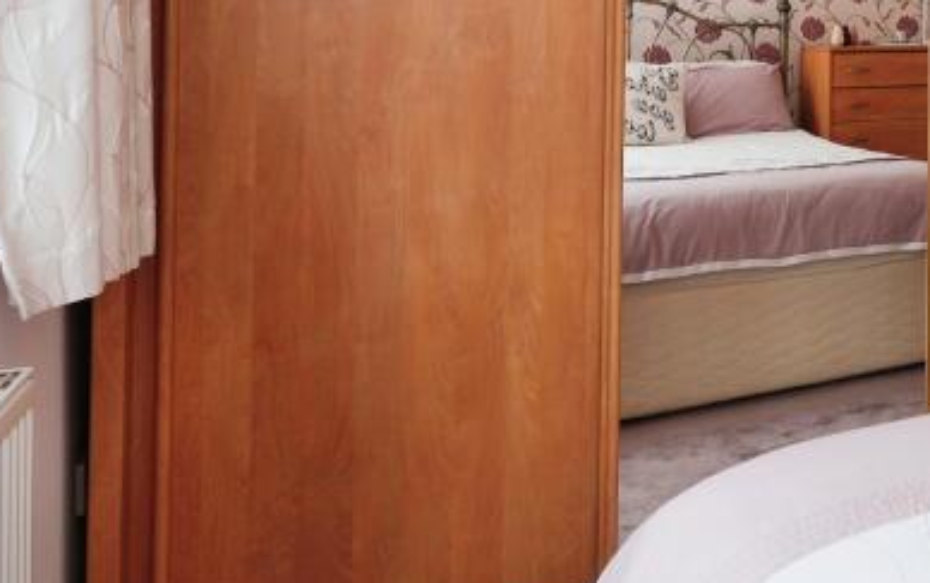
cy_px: 11
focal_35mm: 44
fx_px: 1125
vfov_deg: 27.5
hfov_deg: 35.3
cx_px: 1119
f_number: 4
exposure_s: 1/160
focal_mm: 11
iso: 160
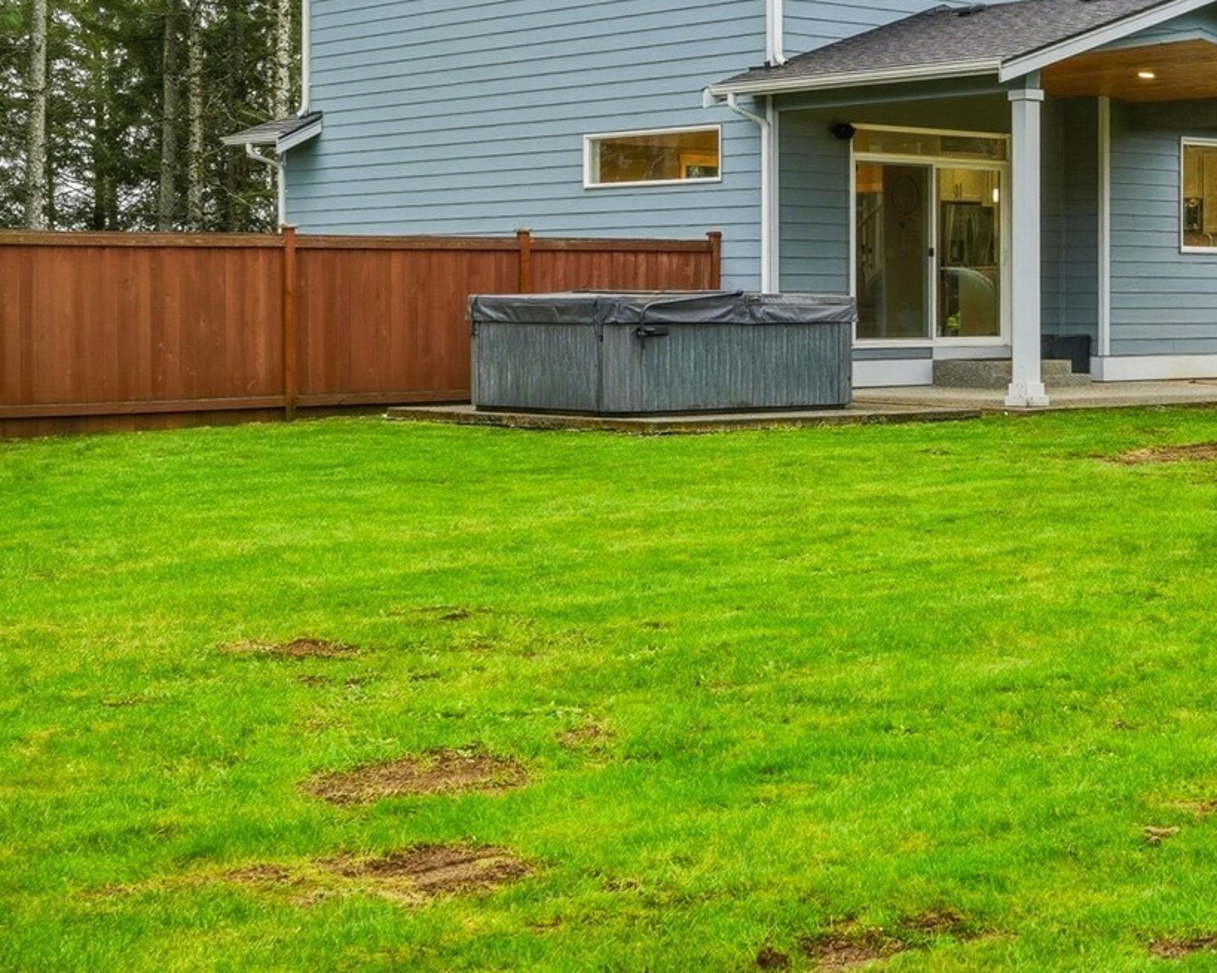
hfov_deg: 27.1
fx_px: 2449
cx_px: 1061
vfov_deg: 22.3
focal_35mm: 68
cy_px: 251
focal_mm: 35
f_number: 9
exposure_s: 1/320
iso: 400
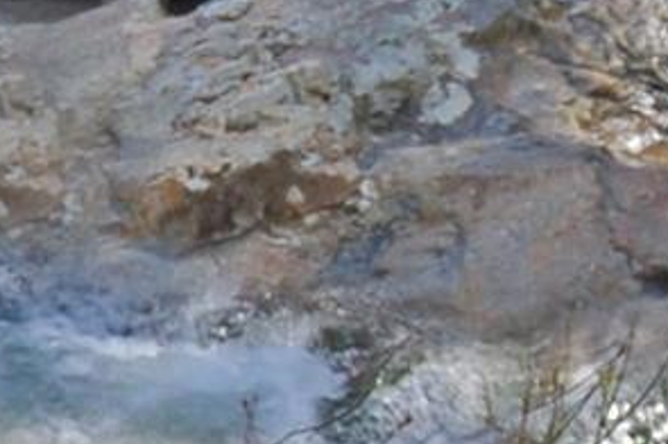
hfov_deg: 4.4
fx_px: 8683
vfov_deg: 2.9
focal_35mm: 468
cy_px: -33
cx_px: 156
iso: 200
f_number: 6.3
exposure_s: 1/160
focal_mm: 45
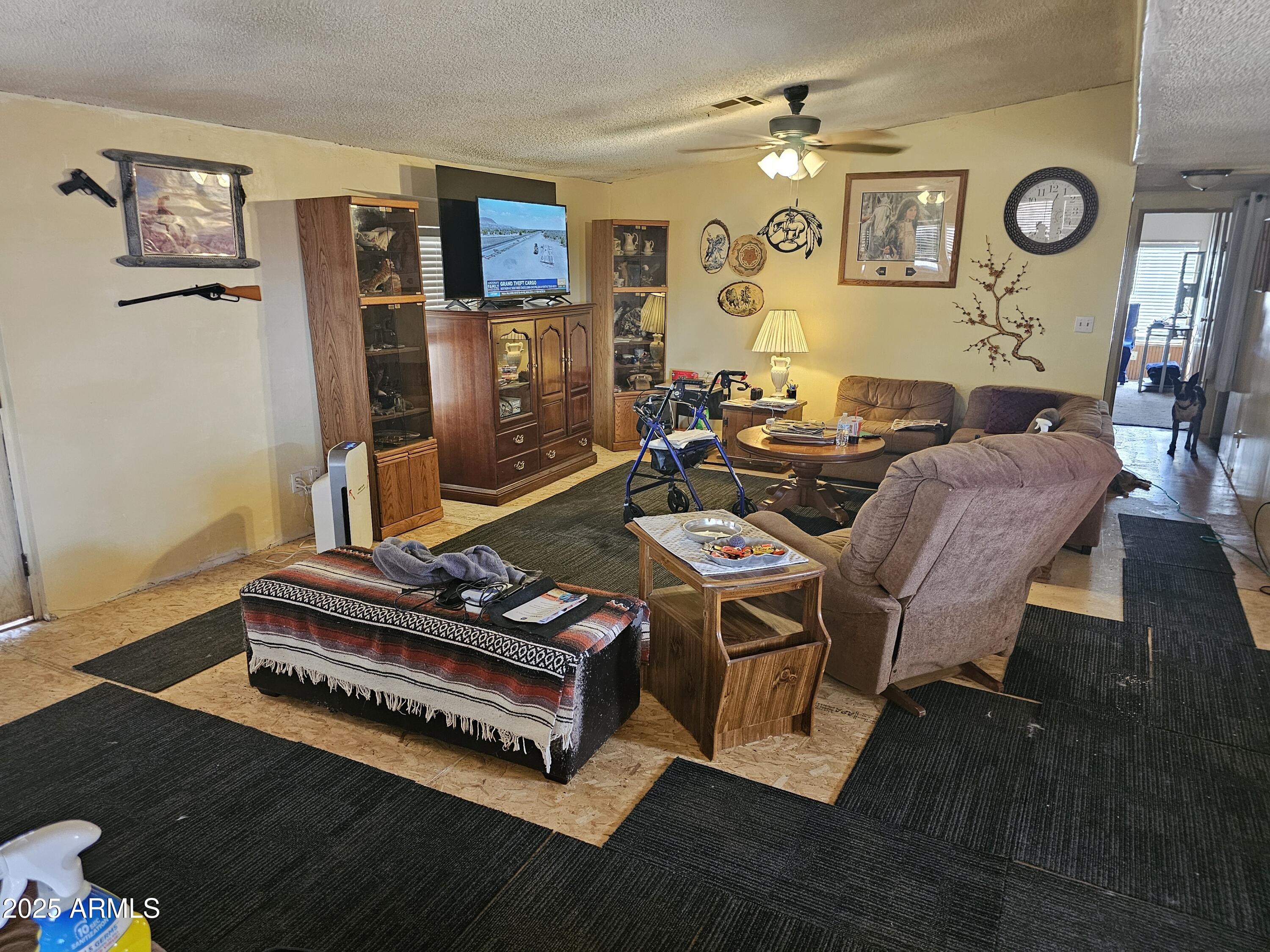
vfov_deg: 58.9
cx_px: 635
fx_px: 844
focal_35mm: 23
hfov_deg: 73.9
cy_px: 476
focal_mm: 6.3
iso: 640
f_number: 1.7
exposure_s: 1/40
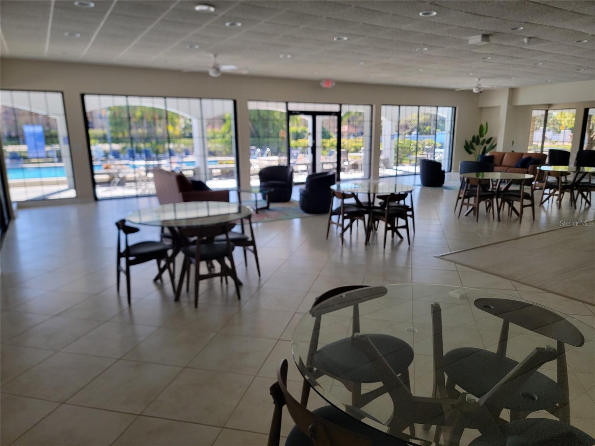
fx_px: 413
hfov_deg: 71.6
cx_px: 298
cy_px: 223
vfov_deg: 56.8
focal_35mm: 24
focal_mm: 6.7
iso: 50
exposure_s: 1/120
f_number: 1.8
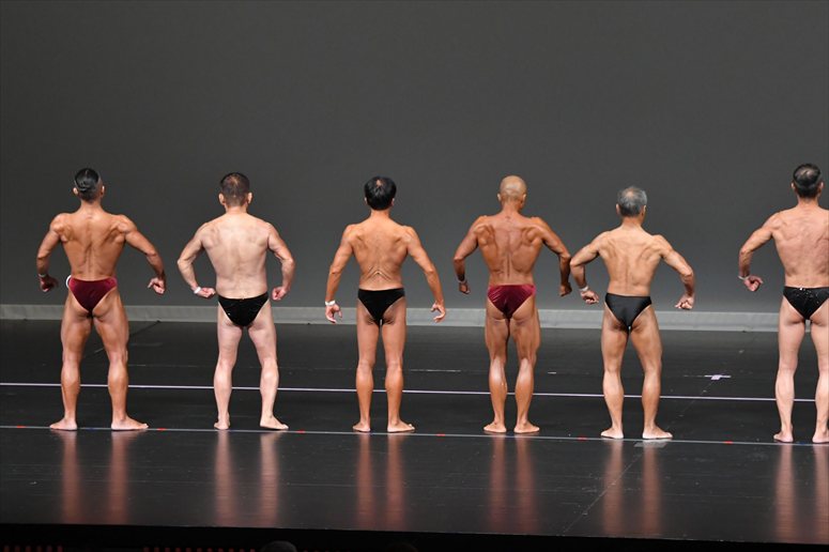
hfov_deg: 10.2
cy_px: 276
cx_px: 414
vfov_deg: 6.8
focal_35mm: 202
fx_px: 4649
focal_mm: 135
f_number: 5.6
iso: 4000
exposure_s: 1/400
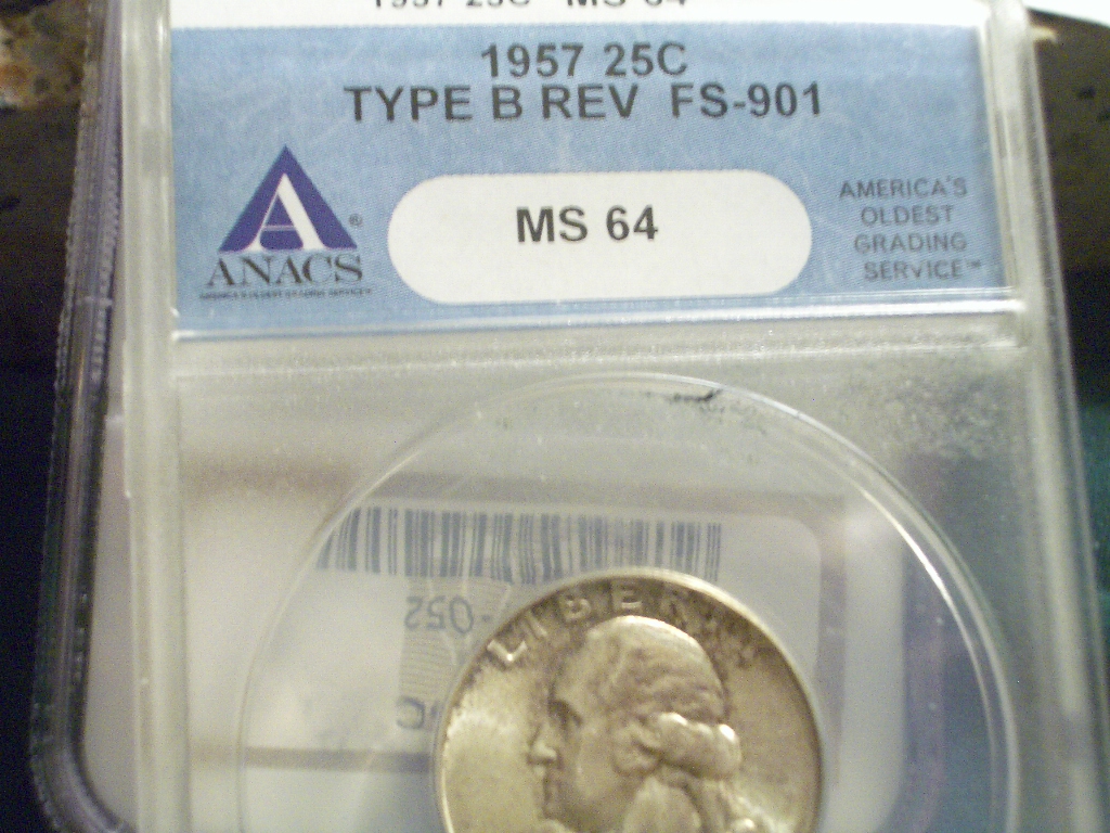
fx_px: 1988
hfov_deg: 31.2
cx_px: 555
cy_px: 416
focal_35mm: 62
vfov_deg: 23.7
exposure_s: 1/8
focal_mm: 10.2
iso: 400
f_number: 3.5
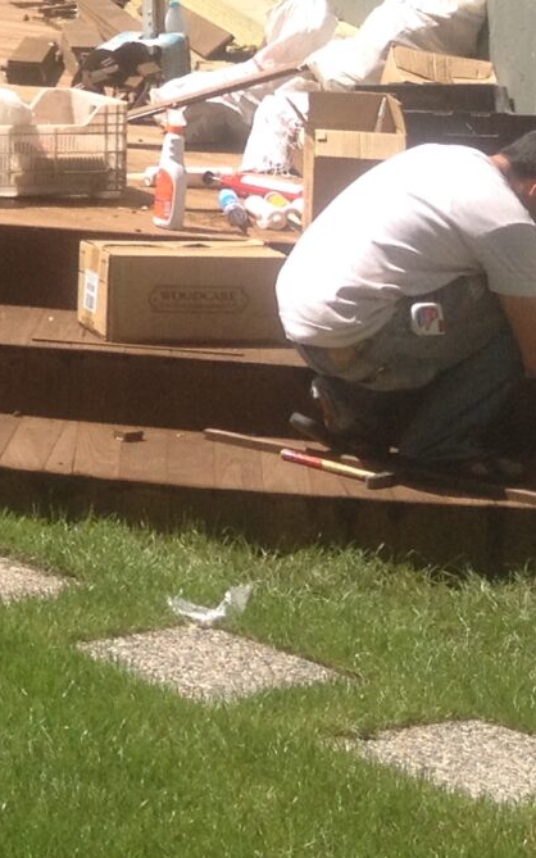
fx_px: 3320
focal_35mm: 142
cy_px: -113
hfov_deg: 8.4
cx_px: -773
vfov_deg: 14.4
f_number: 2.4
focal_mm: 4.28
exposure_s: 1/968
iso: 50
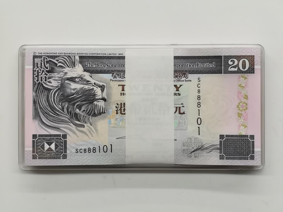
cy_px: 106
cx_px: 142
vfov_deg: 18.2
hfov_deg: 24.1
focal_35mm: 81
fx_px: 662
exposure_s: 1/100
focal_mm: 7.48
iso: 200
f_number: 16
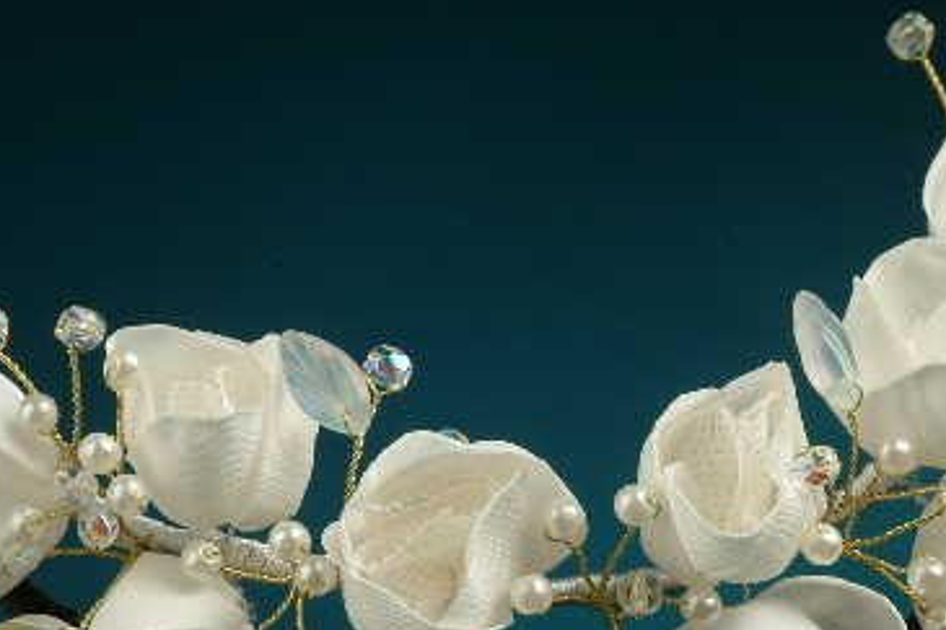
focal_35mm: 329
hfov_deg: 6.3
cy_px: 441
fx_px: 8641
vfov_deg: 4.2
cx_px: 552
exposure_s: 1/125
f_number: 16
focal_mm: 100
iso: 100
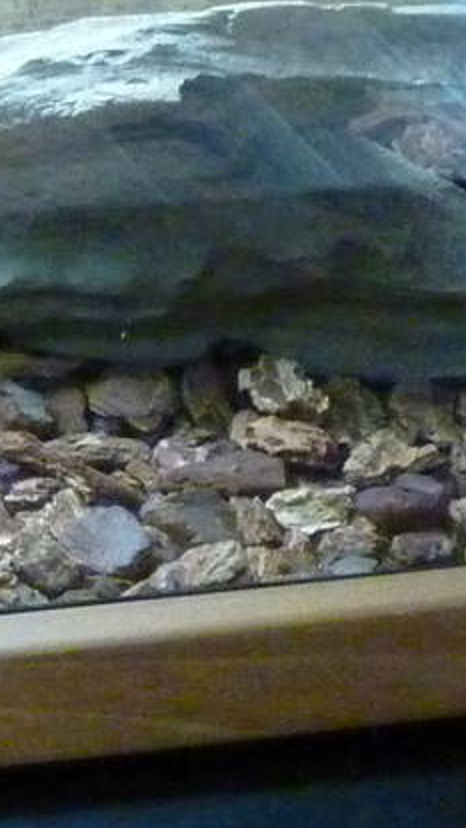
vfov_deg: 8.1
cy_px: -98
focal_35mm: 265
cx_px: -520
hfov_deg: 4.5
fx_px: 5819
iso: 800
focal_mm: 10.3
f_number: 4
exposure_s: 1/15
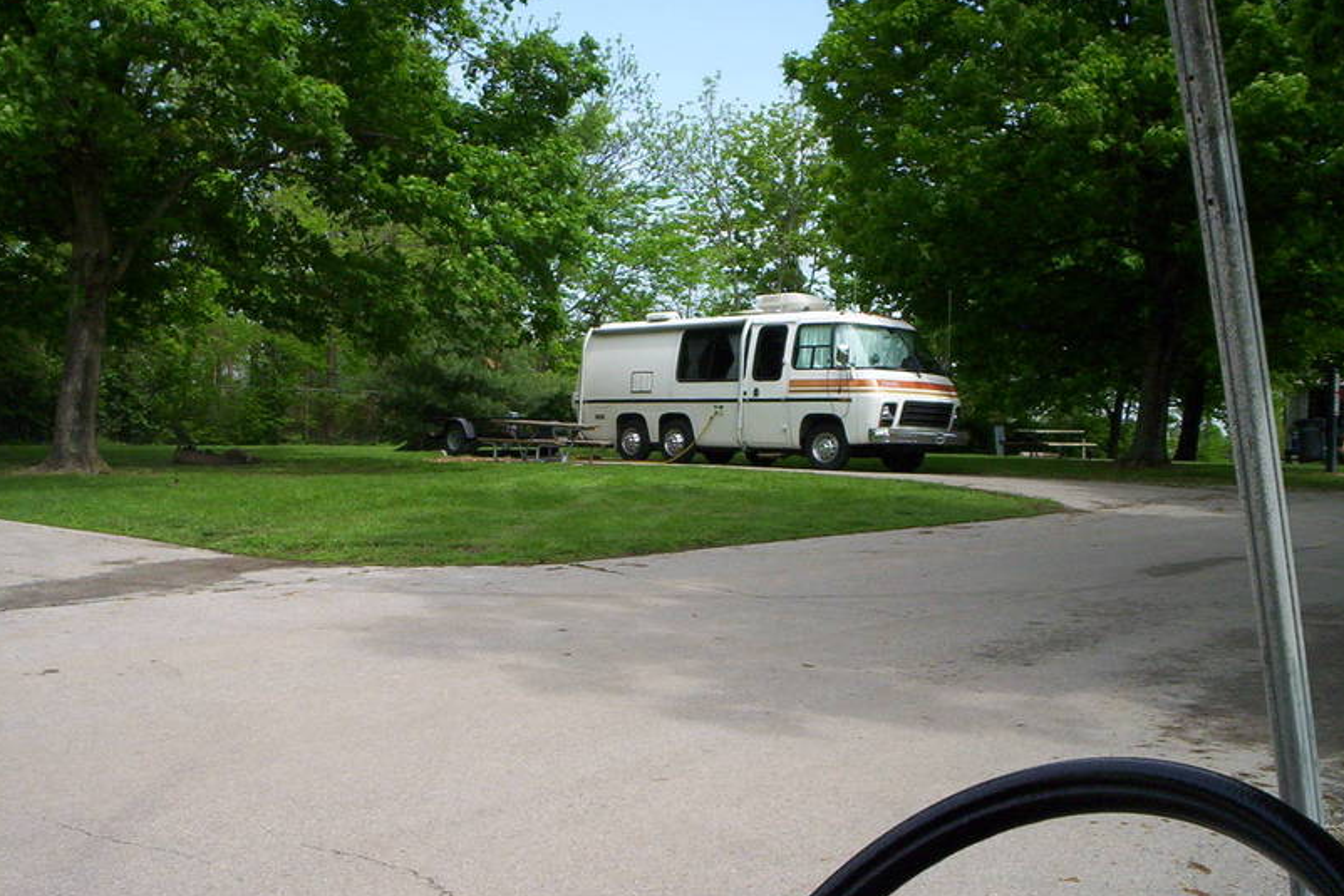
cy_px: 461
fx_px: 1494
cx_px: 670
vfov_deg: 33.4
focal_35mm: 40
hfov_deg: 48.5
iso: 100
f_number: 4.5
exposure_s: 1/460
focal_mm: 4.99
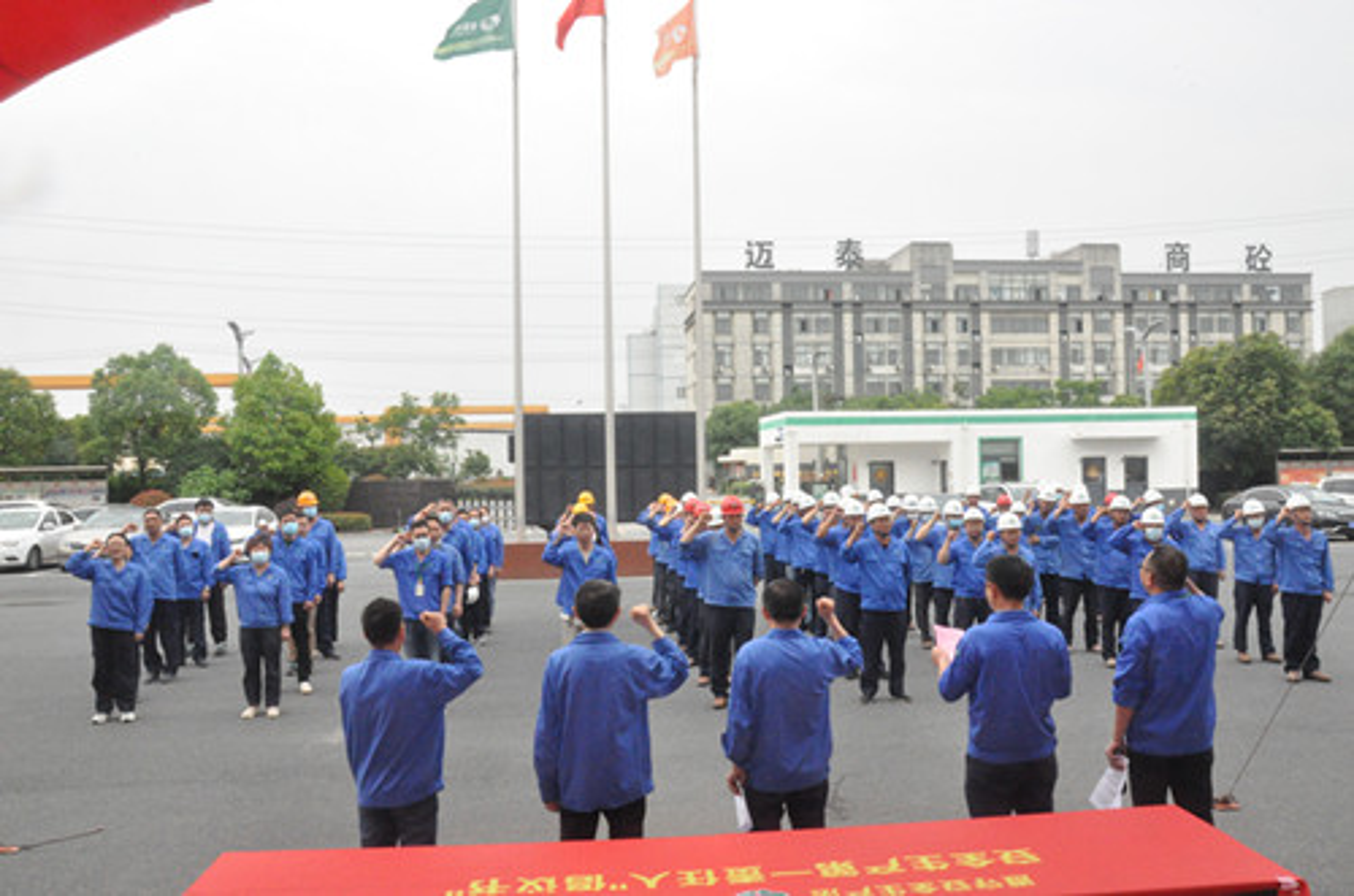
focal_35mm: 32
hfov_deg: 59.6
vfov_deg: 41.5
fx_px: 1182
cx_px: 677
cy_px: 448
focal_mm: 21
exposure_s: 1/200
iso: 3200
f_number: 25
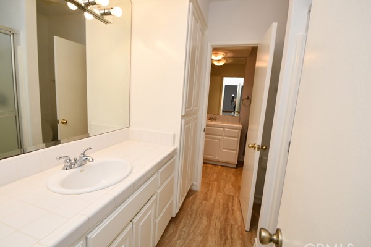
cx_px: 181
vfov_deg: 73.7
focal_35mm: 16
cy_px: 126
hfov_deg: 96.7
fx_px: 165
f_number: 5
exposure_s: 1/100
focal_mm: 10
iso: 200
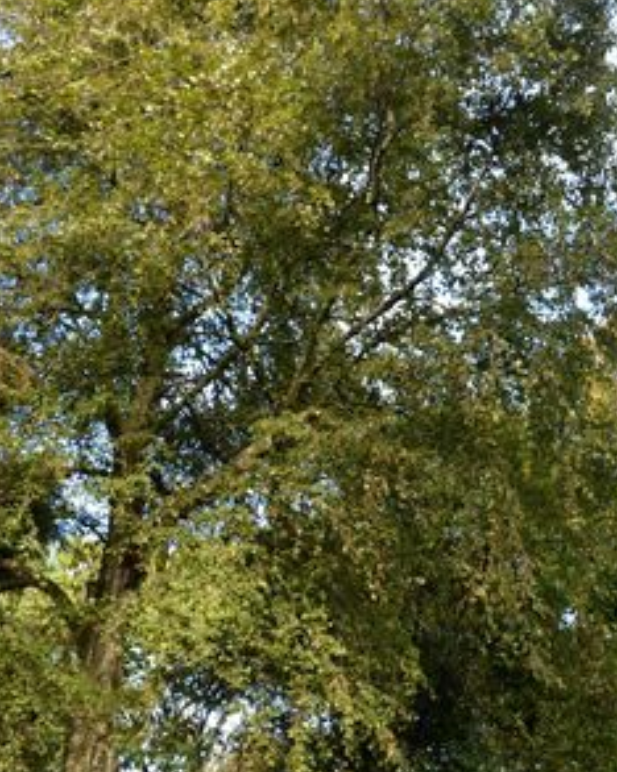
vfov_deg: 38.7
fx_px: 1097
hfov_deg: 31.3
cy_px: 447
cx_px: 243
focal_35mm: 48
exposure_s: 1/125
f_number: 5.6
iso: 200
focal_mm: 20
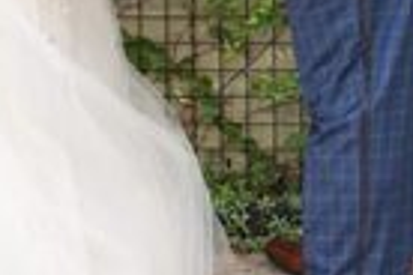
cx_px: 587
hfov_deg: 8.8
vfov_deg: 5.7
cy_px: -424
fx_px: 2638
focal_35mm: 230
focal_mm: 31
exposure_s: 1/160
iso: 200
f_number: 4.5
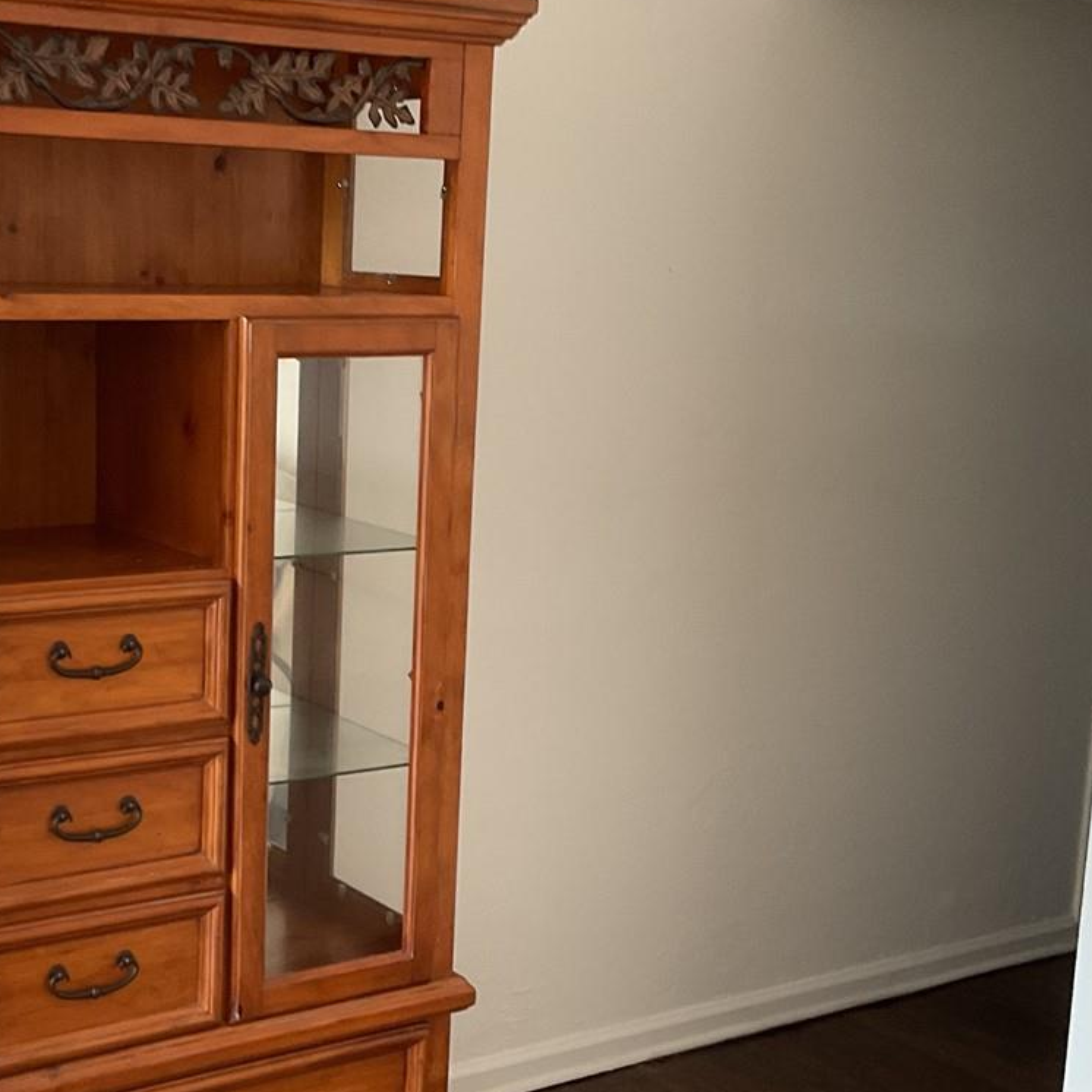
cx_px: 318
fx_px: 1963
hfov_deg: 30.7
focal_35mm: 55
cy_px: 622
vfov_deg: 31.0
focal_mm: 3
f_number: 1.8
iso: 64
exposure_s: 1/60
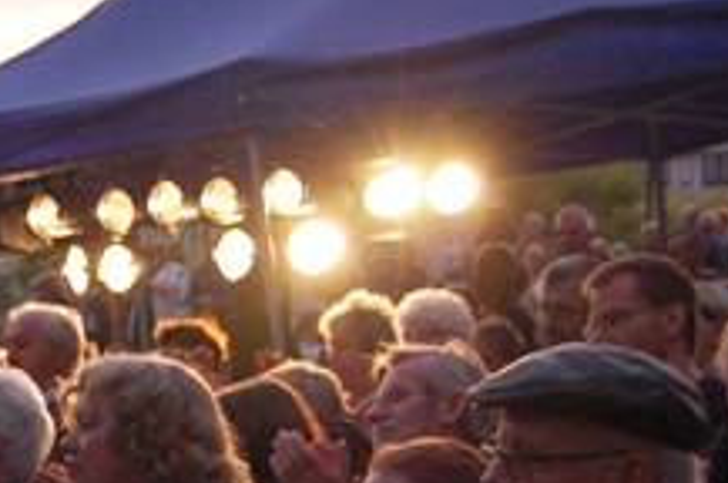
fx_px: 3130
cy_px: 478
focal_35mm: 155
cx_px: -144
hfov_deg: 12.9
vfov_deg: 8.8
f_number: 4.5
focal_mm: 32
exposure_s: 1/100
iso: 800
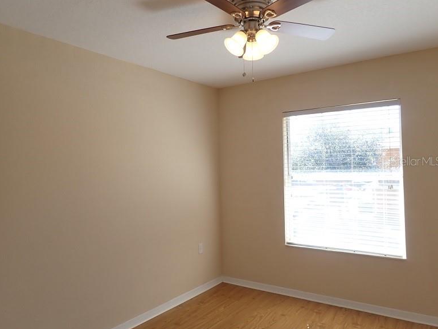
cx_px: 216
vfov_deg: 53.1
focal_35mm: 26
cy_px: 161
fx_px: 329
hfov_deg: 67.3
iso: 100
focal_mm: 4.5
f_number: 2.8
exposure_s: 1/100
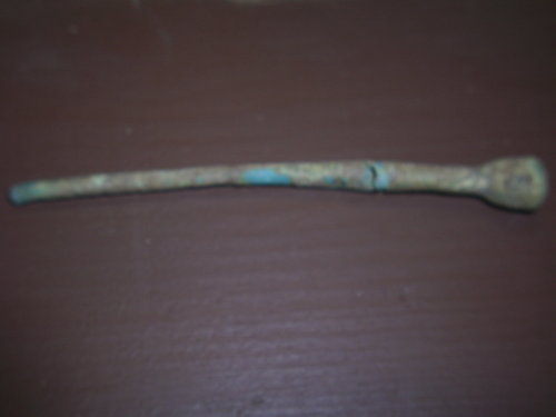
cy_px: 208
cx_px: 278
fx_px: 626
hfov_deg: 47.9
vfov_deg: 36.8
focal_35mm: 39
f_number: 3.1
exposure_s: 1/60
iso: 50
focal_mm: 7.6
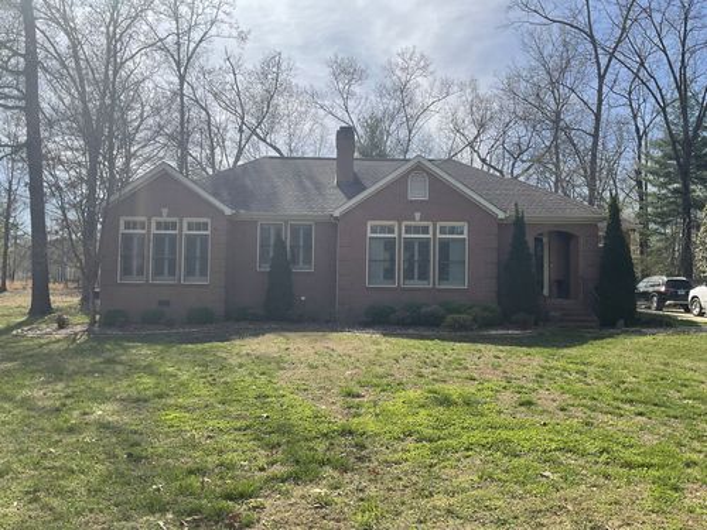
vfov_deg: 48.2
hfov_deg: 61.7
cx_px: 354
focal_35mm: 29
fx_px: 592
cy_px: 265
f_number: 1.8
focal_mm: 3
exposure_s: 1/1912
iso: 16
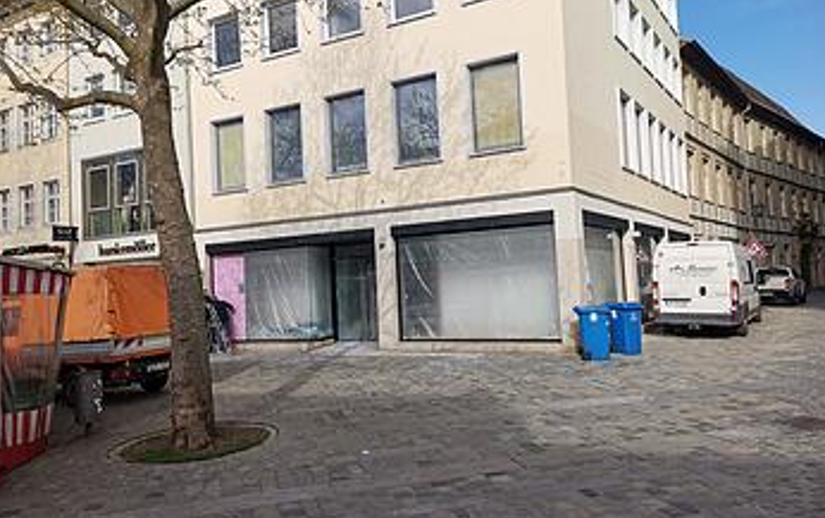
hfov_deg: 66.4
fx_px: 630
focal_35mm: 28
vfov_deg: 44.6
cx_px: 412
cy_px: 251
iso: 50
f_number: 1.8
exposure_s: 1/1232
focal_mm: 4.75
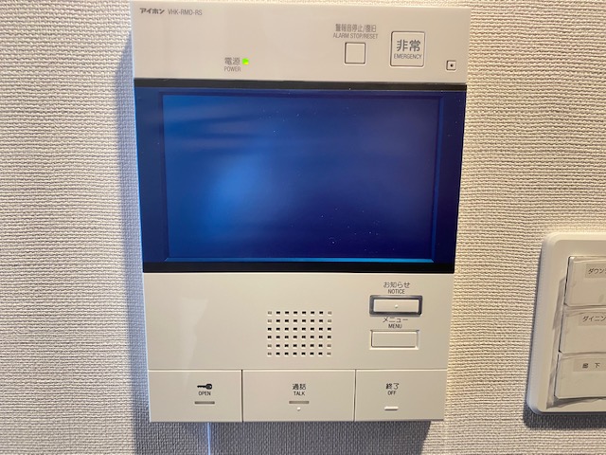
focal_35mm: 26
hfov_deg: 67.3
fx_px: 455
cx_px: 303
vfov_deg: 53.1
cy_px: 228
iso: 250
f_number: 1.8
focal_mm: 4.25
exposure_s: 1/50
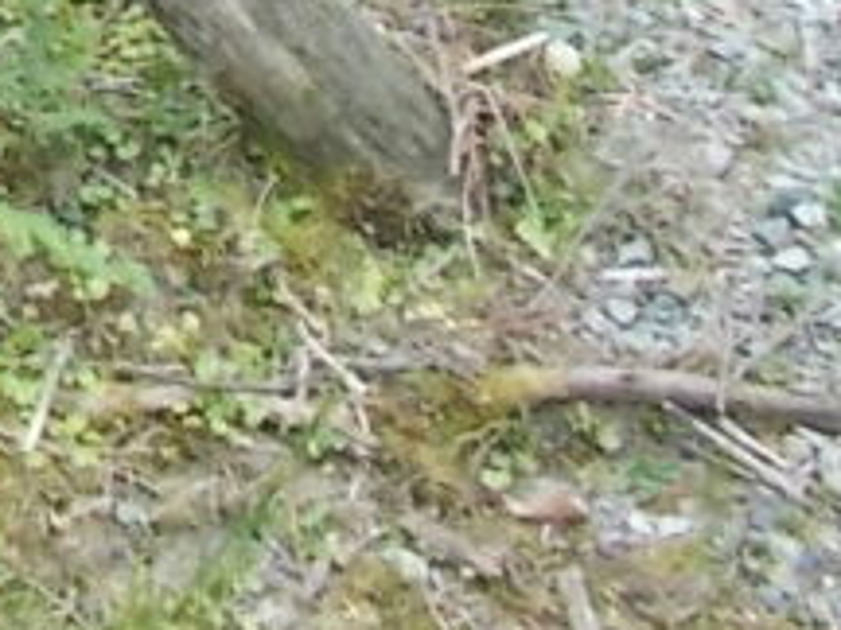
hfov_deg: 13.8
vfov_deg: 10.7
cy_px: -751
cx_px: -802
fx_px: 2988
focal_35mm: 123
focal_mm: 4.6
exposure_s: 1/100
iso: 80
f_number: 3.2
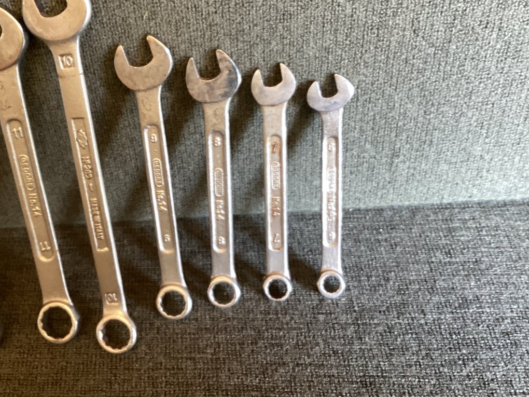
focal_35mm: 46
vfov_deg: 31.5
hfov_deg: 40.5
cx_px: 159
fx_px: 703
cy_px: 178
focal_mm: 3.3
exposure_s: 1/33
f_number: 2.4
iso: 250
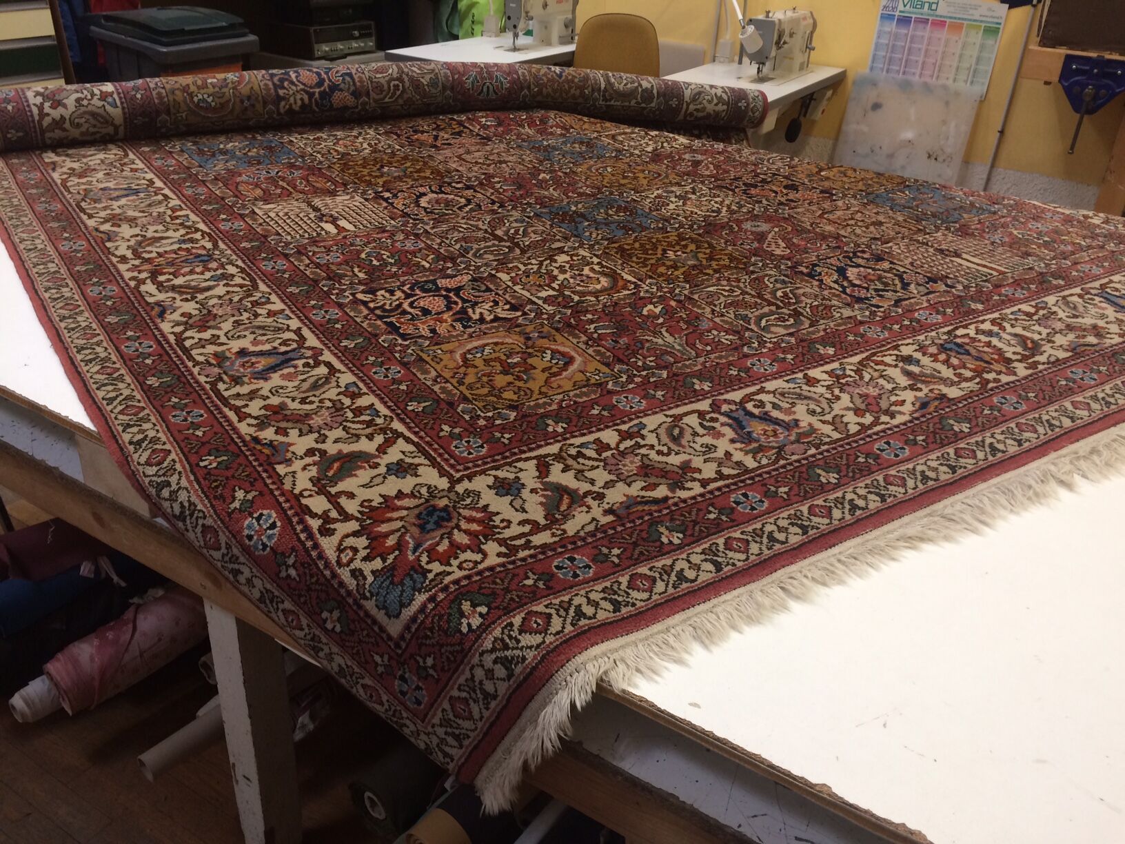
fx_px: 942
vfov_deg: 48.2
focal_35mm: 29
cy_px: 422
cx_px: 562
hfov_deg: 61.7
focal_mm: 4.15
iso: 100
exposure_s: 1/33
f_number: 2.2
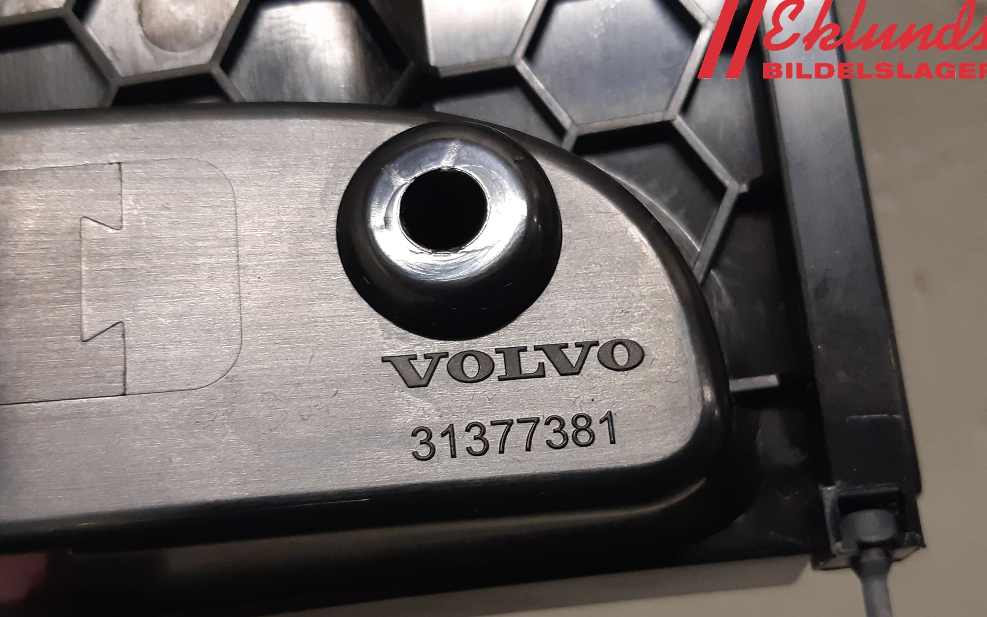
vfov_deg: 44.3
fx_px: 753
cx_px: 496
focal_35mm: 28
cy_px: 372
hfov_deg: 66.5
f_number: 1.7
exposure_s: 1/50
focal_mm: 3.93
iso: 160
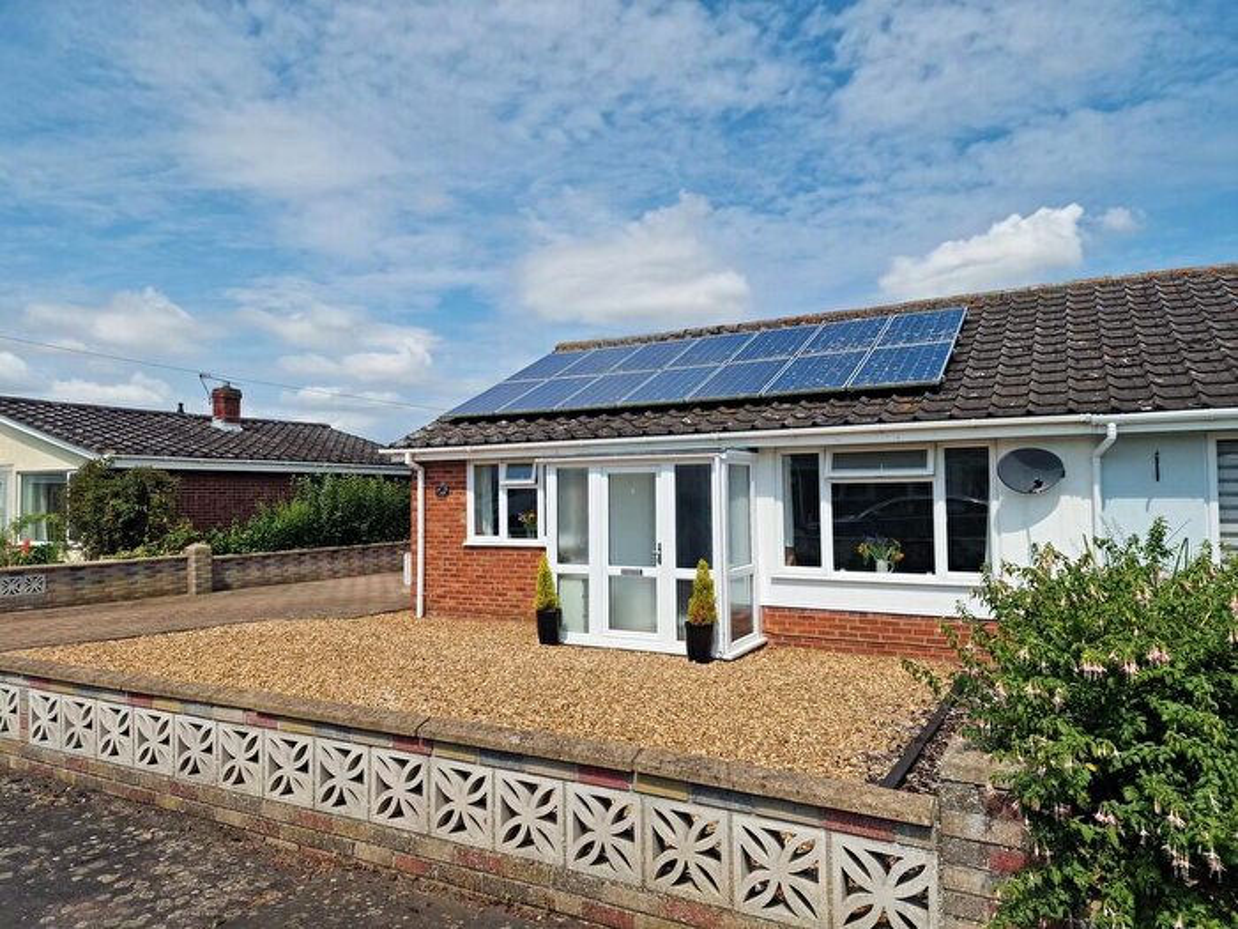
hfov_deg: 73.9
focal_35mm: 23
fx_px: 823
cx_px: 619
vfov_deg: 58.9
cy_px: 464
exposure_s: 1/1940
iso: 50
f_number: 1.8
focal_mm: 6.4
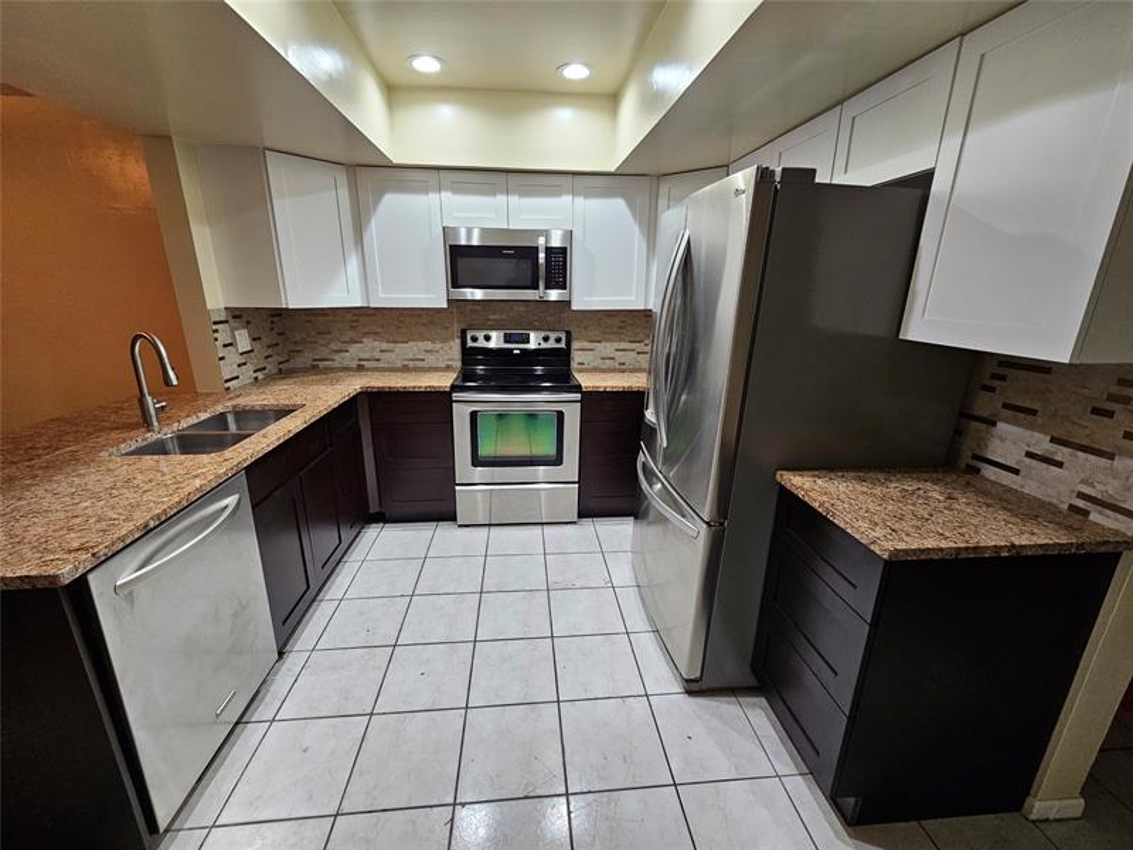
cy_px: 425
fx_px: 425
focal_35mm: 13
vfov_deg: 89.9
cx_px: 566
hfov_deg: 106.2
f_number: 2.2
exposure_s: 1/60
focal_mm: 2.2
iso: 160
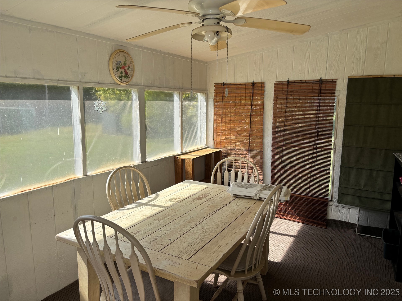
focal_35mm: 26
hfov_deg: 67.3
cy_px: 150
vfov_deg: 53.1
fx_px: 302
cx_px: 201
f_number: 1.6
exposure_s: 1/1190
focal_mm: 5.96
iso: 50
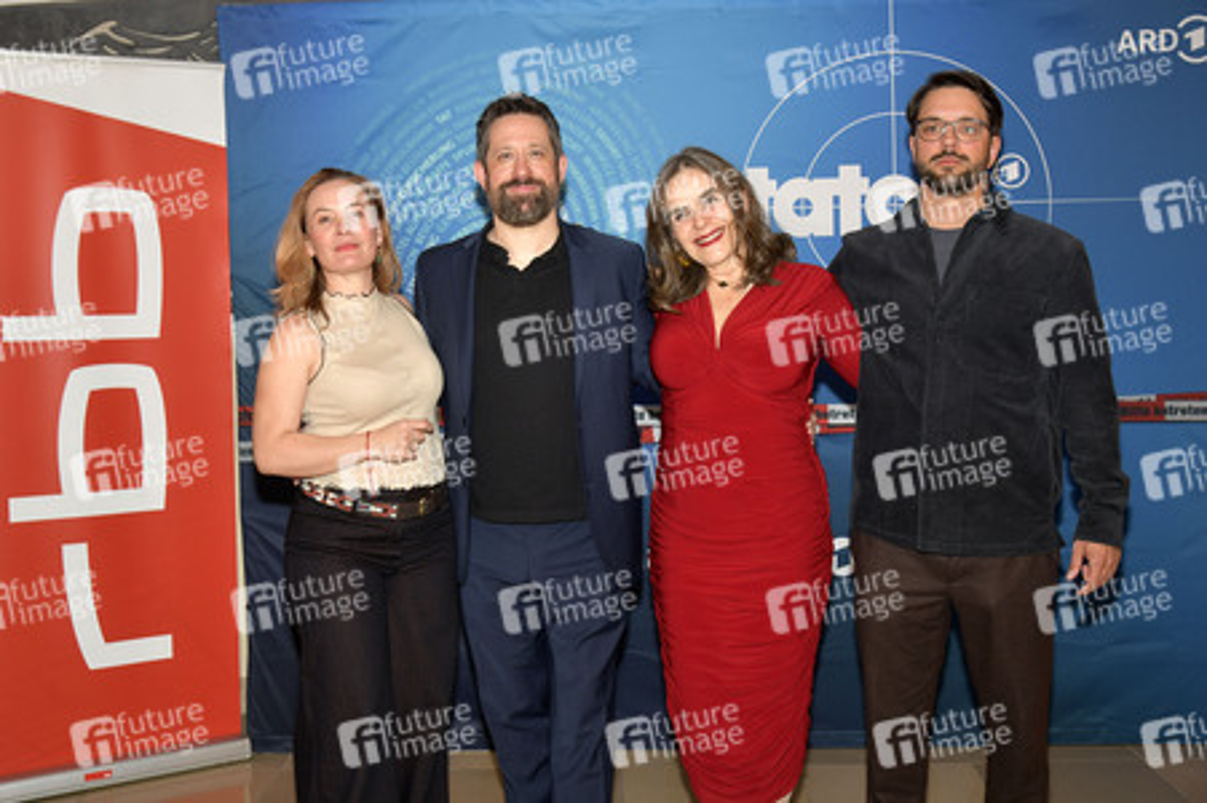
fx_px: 1474
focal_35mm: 44
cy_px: 402
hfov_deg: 44.5
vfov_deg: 30.5
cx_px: 604
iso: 640
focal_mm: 44
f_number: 5.6
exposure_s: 1/200
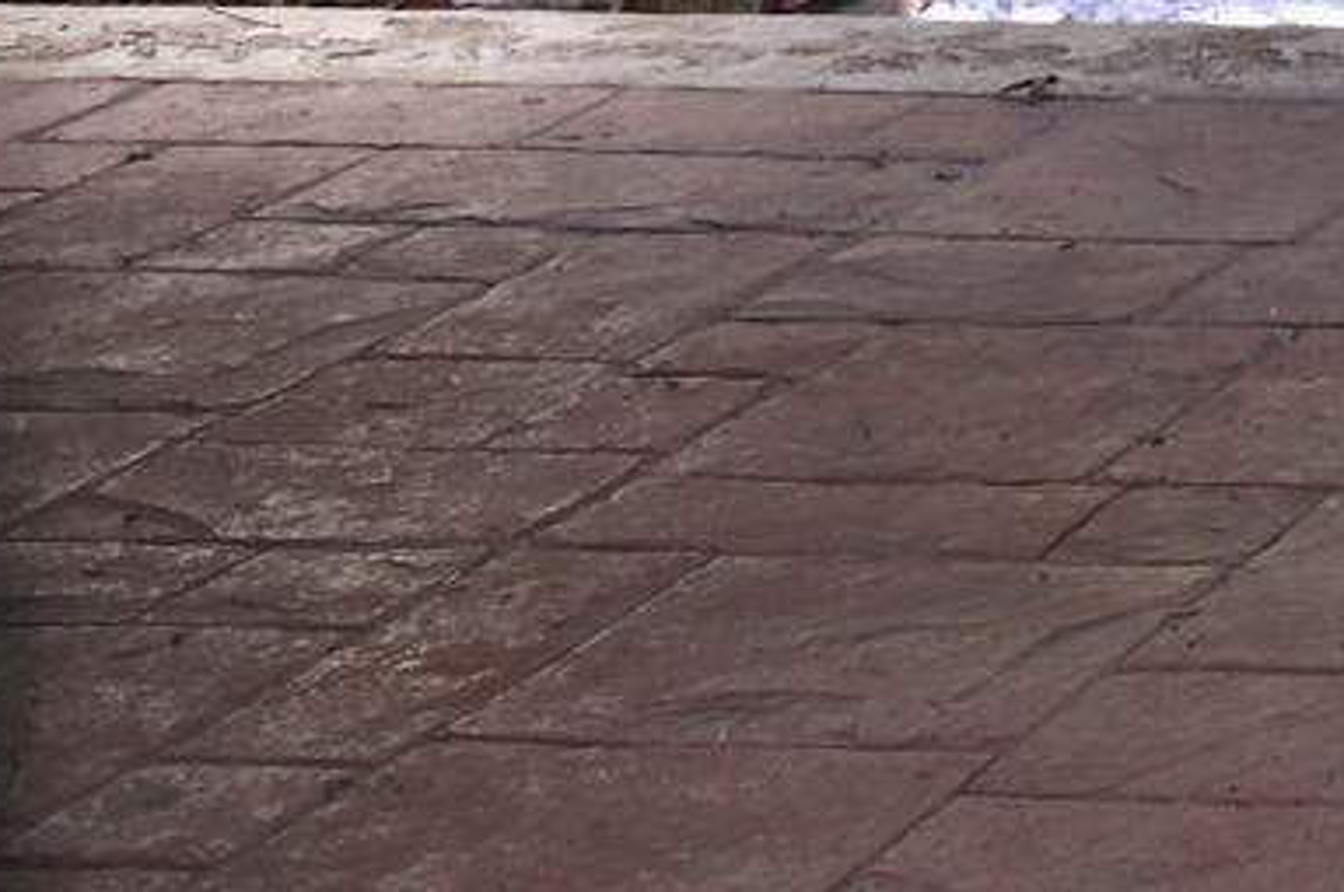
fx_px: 4773
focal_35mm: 128
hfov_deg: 11.9
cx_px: 3535
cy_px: -1060
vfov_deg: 9.7
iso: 100
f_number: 5
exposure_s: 1/100
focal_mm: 24
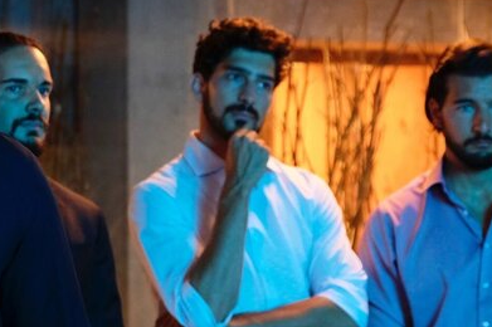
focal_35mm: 131
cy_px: 180
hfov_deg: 15.4
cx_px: 23
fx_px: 1789
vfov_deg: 10.4
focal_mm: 42.5
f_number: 4
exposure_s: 1/60
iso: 2500
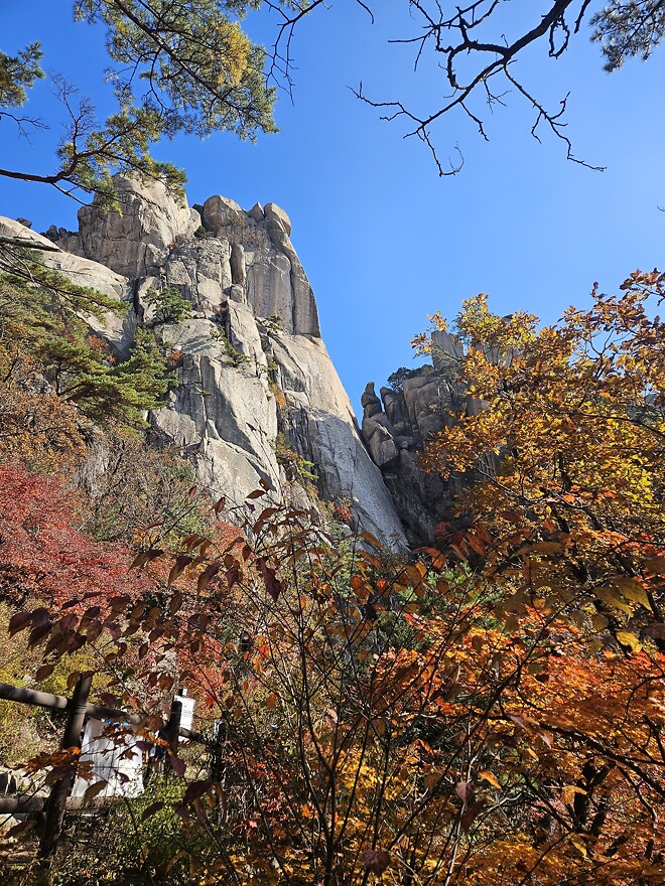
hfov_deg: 58.9
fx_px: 589
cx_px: 332
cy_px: 443
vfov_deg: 73.9
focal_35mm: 23
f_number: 1.8
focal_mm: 5.4
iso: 25
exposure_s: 1/965
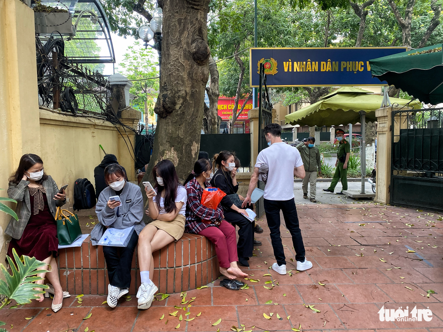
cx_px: 222
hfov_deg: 67.3
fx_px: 333
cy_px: 166
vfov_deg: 53.1
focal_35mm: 26
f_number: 1.8
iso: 125
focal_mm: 4.25
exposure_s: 1/121
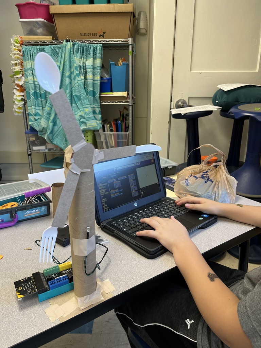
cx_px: 130
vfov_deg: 67.3
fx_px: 261
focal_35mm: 26
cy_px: 174
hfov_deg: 53.1
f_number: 1.6
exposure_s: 1/119
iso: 100
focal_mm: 5.1
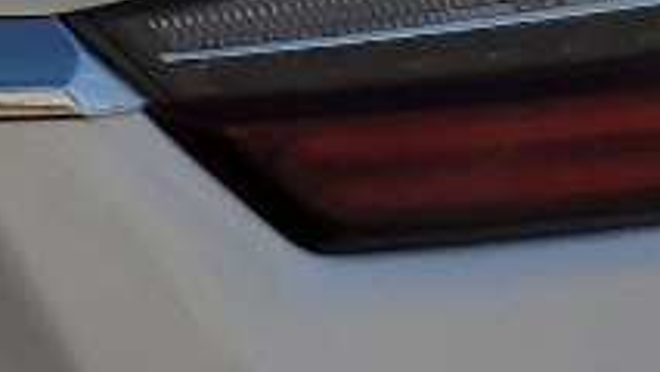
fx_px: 3729
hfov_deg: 9.2
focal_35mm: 213
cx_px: -868
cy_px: 152
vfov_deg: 5.7
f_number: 1.5
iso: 50
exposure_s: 1/10000
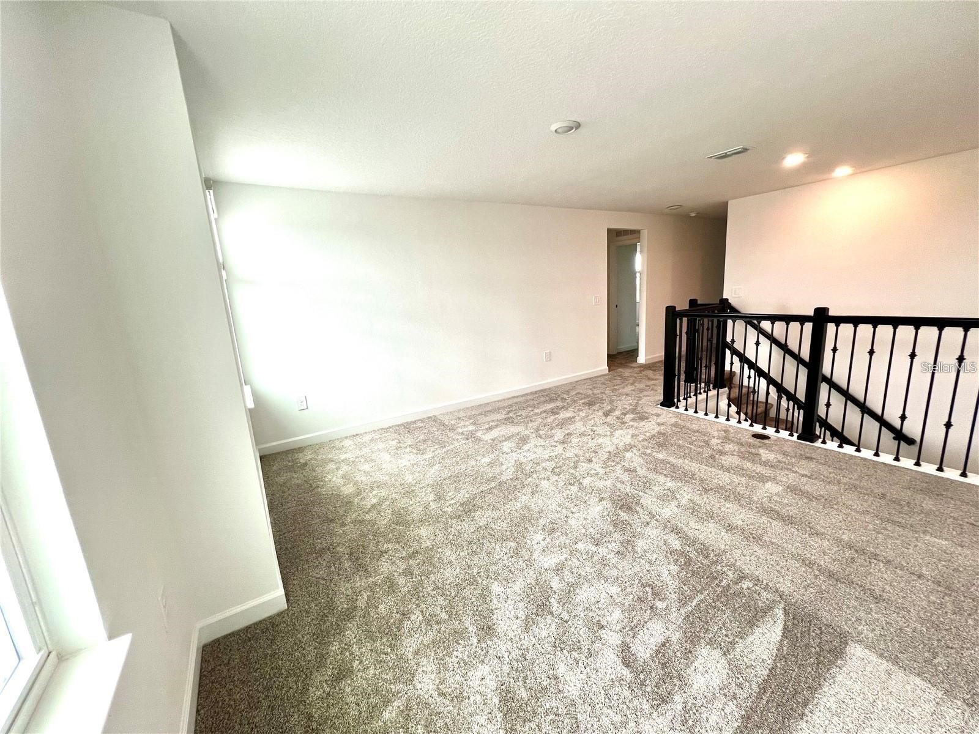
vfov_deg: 89.9
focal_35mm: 13
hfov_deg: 106.2
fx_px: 368
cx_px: 490
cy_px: 367
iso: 64
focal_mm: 1.57
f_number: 1.8
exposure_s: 1/120
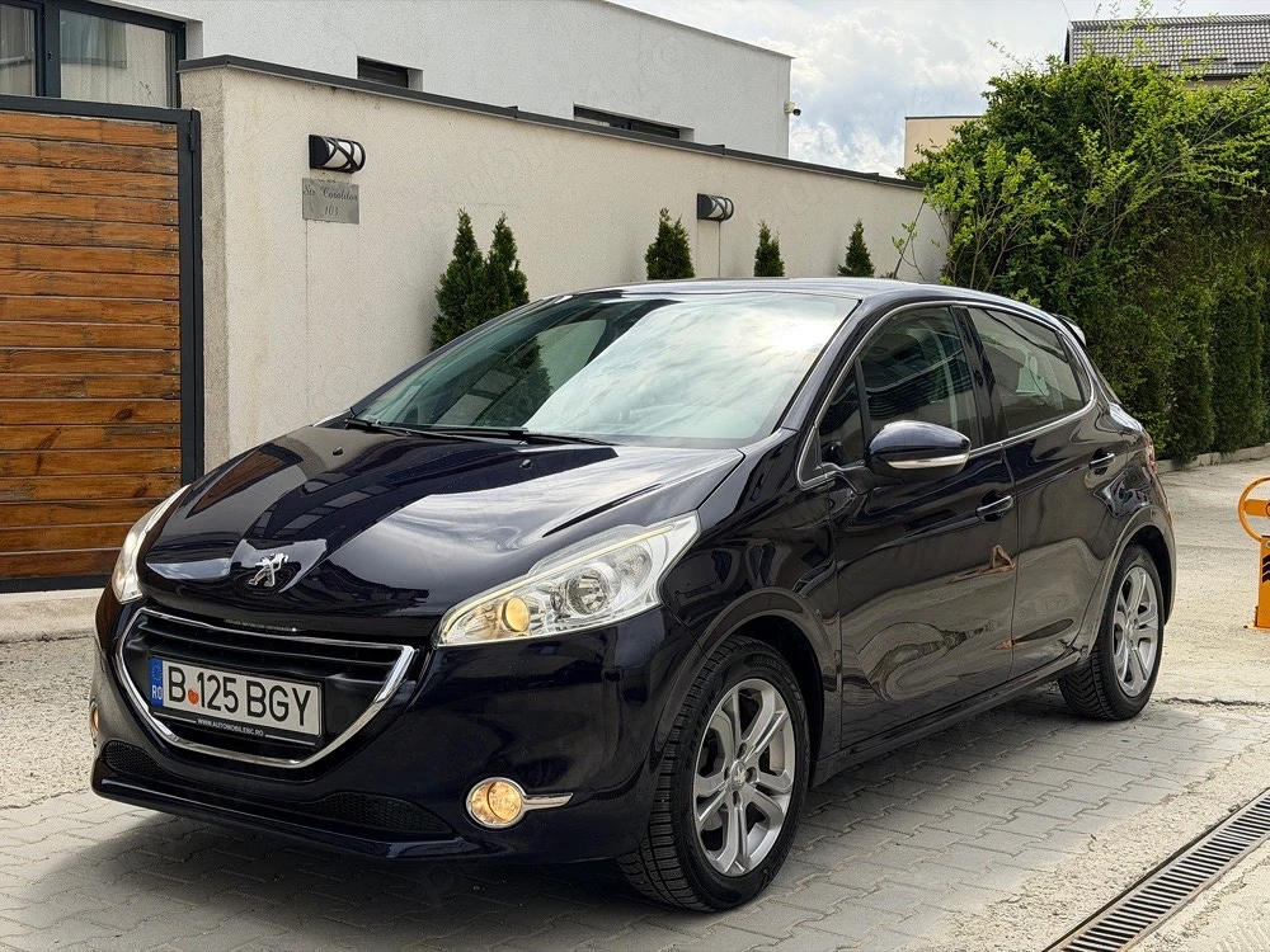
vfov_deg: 30.3
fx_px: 1761
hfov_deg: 39.7
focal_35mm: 48
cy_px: 476
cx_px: 635
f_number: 1.78
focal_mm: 6.76
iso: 80
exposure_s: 1/2762
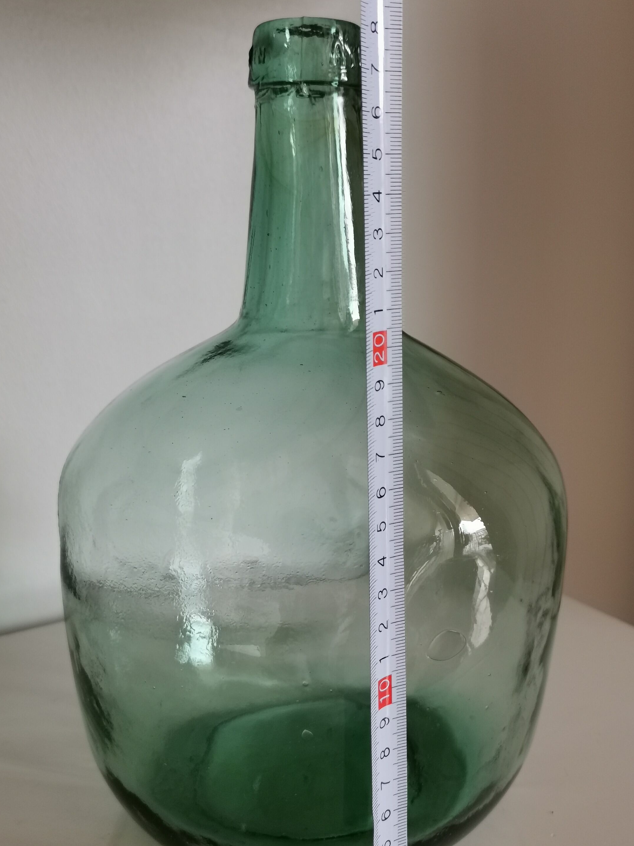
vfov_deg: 49.0
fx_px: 928
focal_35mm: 38
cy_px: 411
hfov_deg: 37.7
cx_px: 341
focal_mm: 5.58
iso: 160
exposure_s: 1/100
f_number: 1.8
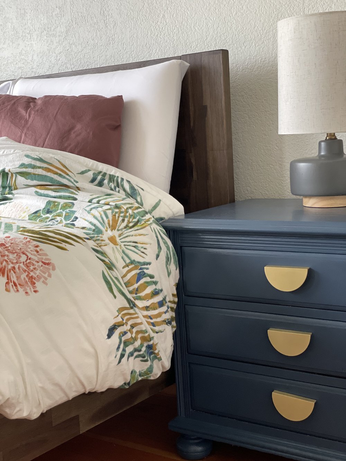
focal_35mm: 52
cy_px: 230
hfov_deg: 28.0
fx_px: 693
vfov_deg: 36.8
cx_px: 173
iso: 250
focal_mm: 6
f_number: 2
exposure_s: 1/73
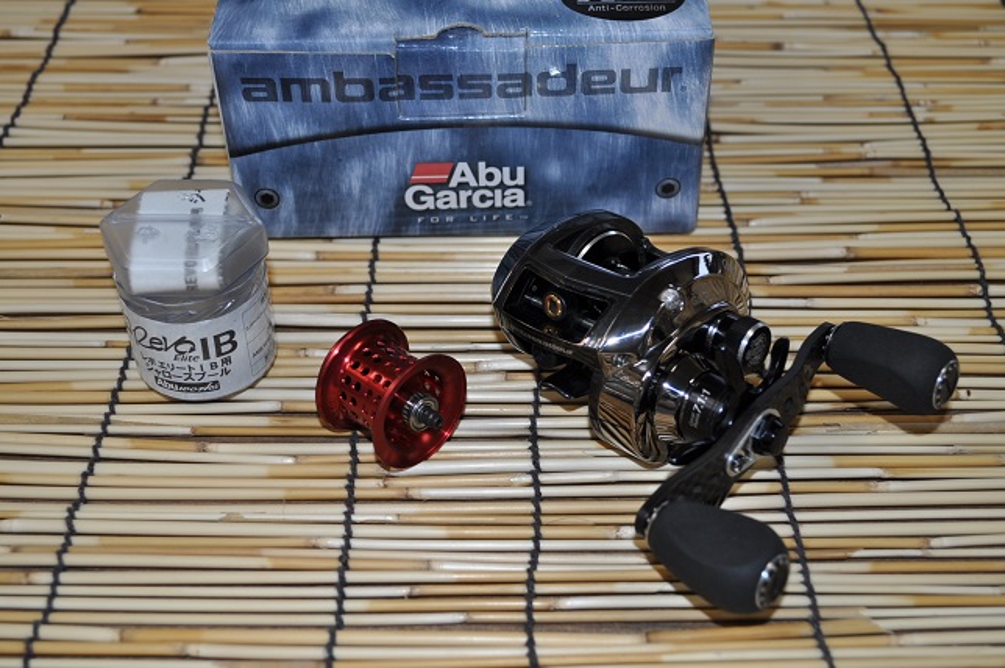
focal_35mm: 48
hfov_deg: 41.2
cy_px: 334
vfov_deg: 28.0
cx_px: 502
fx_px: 1339
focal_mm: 32
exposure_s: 1/30
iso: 200
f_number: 5.6
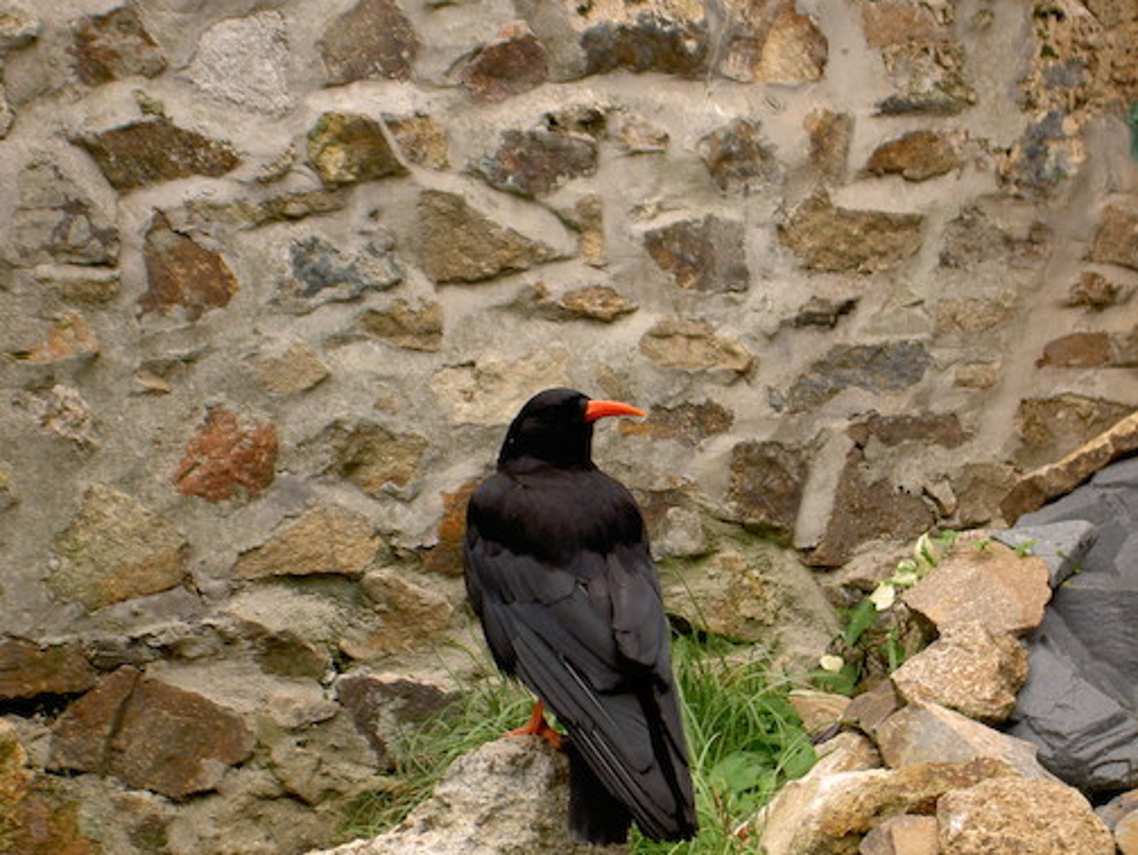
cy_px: 423
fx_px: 3553
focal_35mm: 108
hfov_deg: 18.2
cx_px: 567
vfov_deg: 13.7
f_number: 4.9
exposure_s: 1/100
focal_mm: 16.8
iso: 50
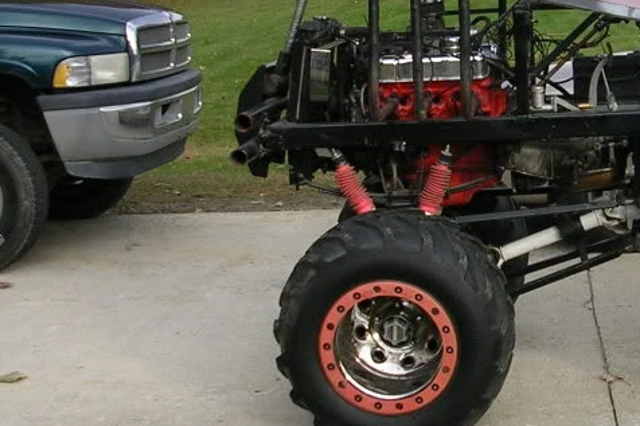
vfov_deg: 16.0
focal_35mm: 85
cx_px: 570
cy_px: 144
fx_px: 1511
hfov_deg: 23.3
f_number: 2.8
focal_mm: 5.8
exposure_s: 1/236
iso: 50
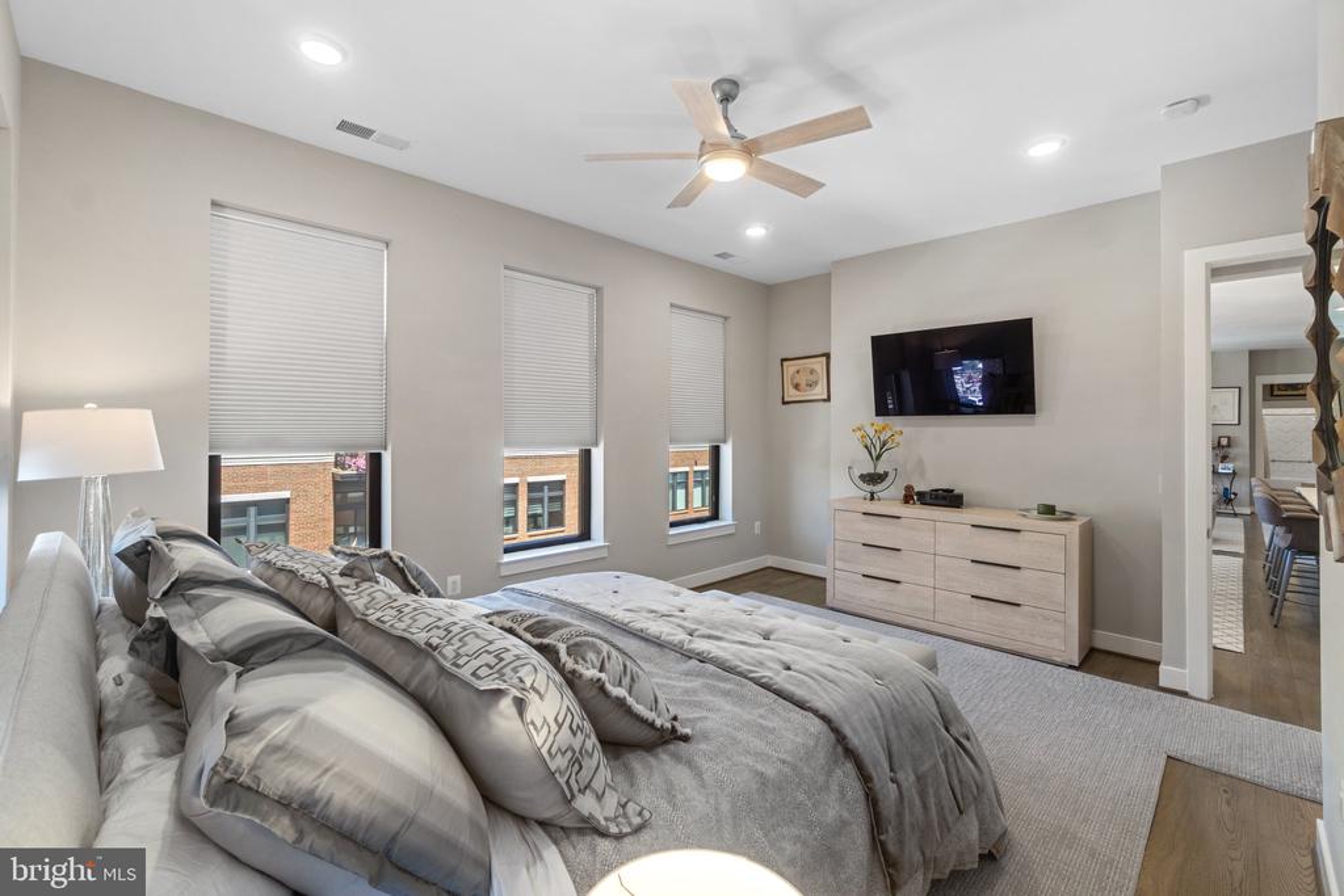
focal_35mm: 15
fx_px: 560
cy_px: 448
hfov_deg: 100.4
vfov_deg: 77.3
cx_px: 672
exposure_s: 1/4
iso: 200
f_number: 8
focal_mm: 10
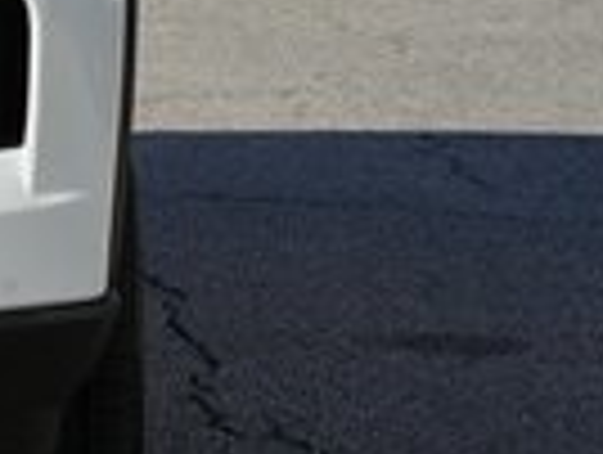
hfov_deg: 5.4
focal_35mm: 357
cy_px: -191
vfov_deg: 4.2
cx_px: -738
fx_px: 6230
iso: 100
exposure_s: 1/200
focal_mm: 78
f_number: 14
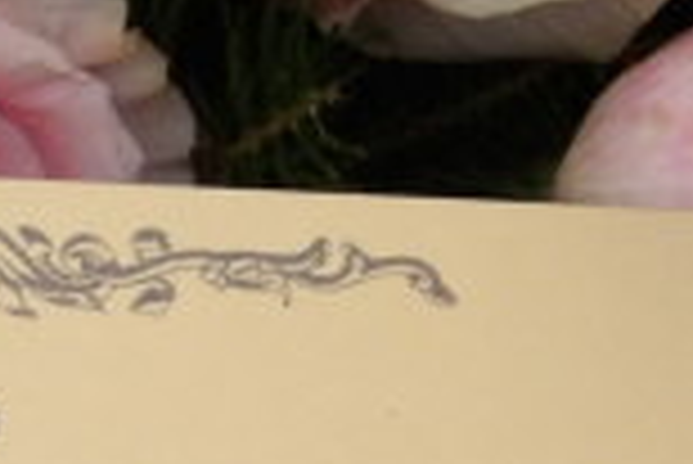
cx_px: -63
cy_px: 892
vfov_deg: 4.5
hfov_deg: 6.8
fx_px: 5819
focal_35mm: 302
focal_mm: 12.5
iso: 728
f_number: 17.2
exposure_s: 1/60
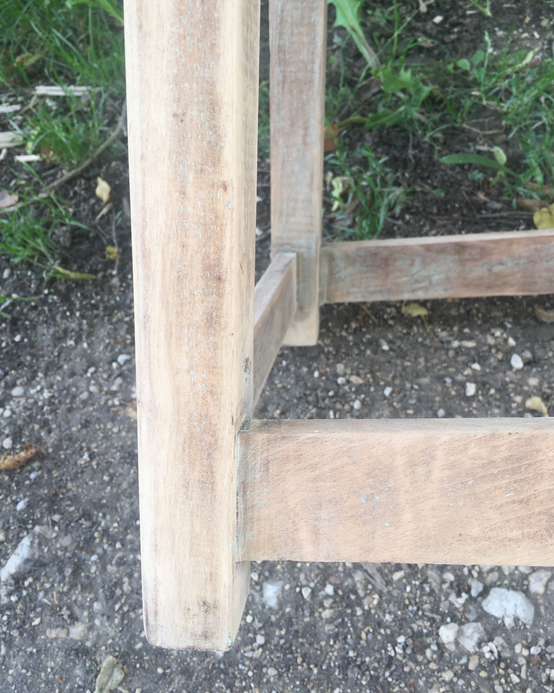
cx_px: 280
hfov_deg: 47.1
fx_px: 635
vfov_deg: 57.2
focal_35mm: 31
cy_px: 351
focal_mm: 4.15
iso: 25
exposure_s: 1/112
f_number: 2.2
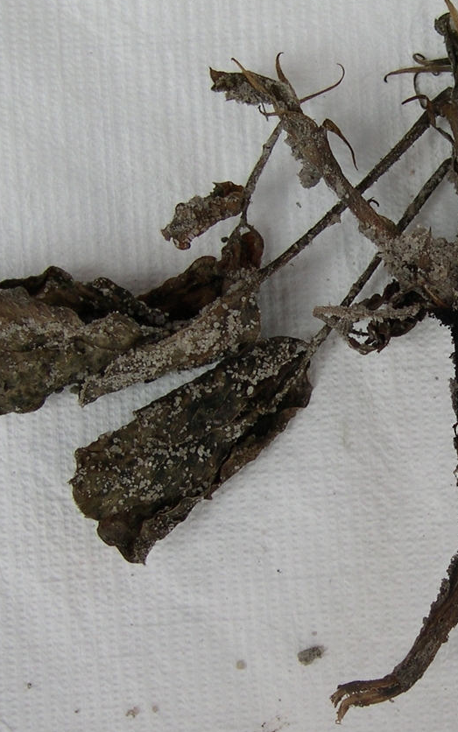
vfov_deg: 27.8
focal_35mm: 74
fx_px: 1477
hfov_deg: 17.3
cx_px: 429
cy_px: 365
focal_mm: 8
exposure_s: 1/551
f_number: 2.8
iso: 100
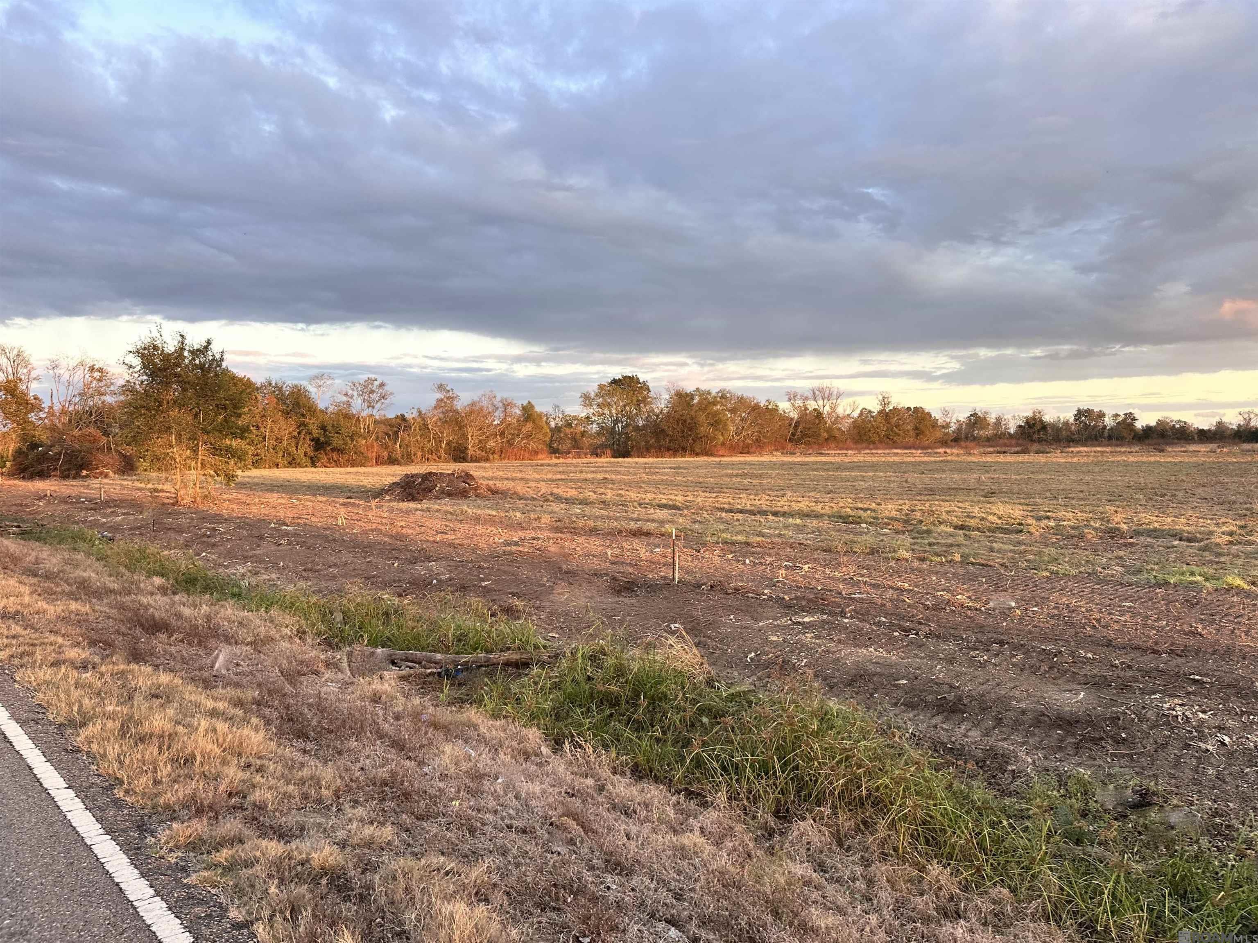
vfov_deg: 56.8
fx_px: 872
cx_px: 629
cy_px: 472
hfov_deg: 71.6
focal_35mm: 24
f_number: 1.78
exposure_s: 1/340
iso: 80
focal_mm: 6.86
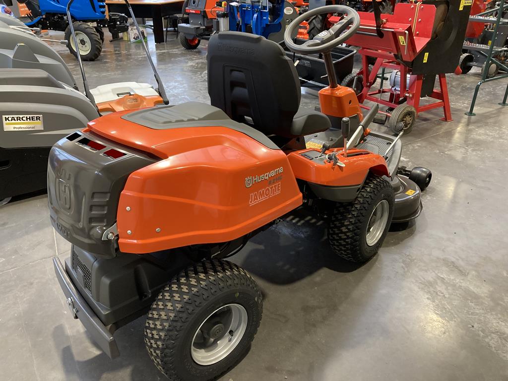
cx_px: 254
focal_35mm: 28
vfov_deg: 49.7
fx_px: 411
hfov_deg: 63.4
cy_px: 190
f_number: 1.8
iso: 200
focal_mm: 3.99
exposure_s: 1/50
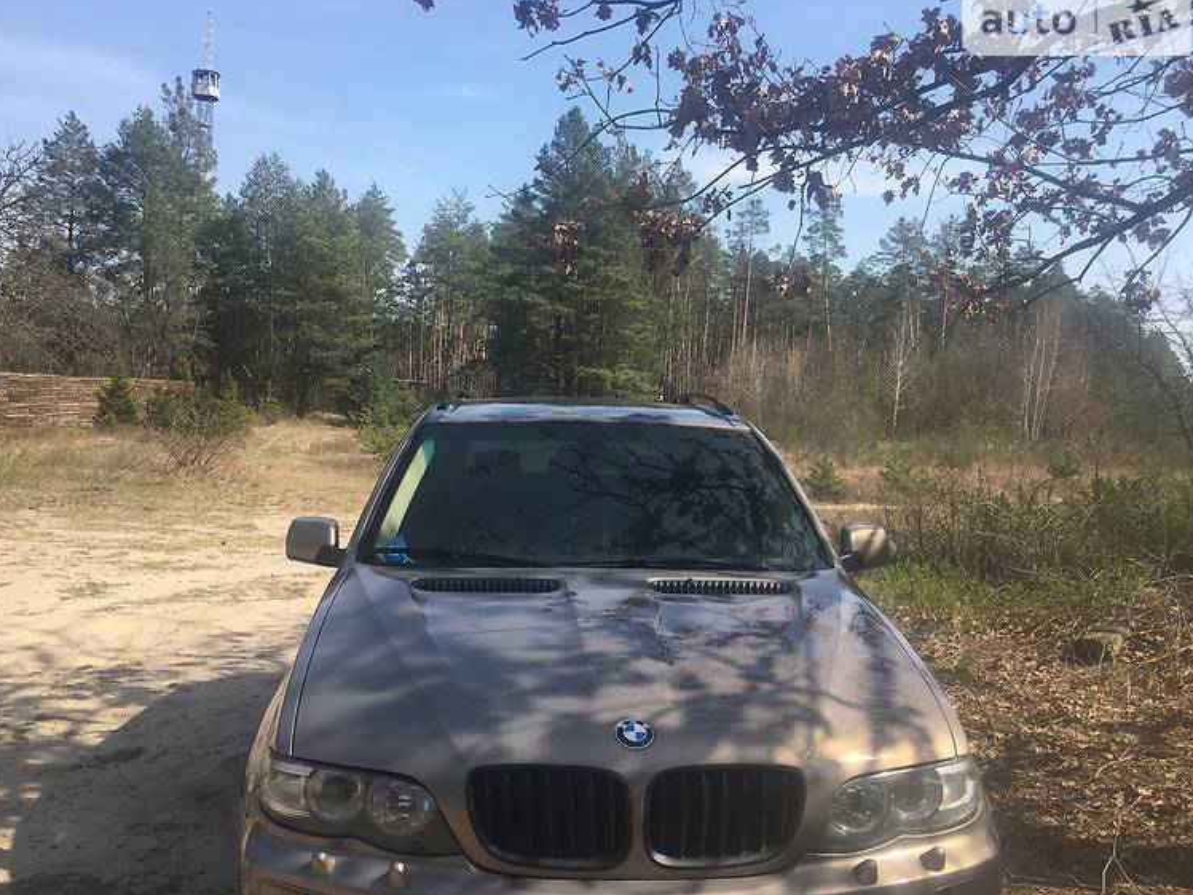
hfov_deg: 58.3
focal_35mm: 31
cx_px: 577
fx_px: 1068
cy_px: 447
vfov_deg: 45.4
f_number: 2.2
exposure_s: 1/1054
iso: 25
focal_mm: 4.2
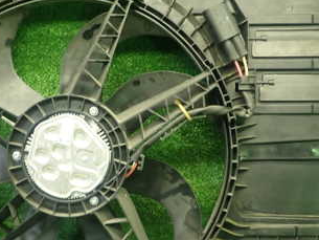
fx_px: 544
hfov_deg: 32.7
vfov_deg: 24.8
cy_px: 133
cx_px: 147
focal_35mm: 59
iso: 320
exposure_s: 1/30
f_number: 2.3
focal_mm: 5.4
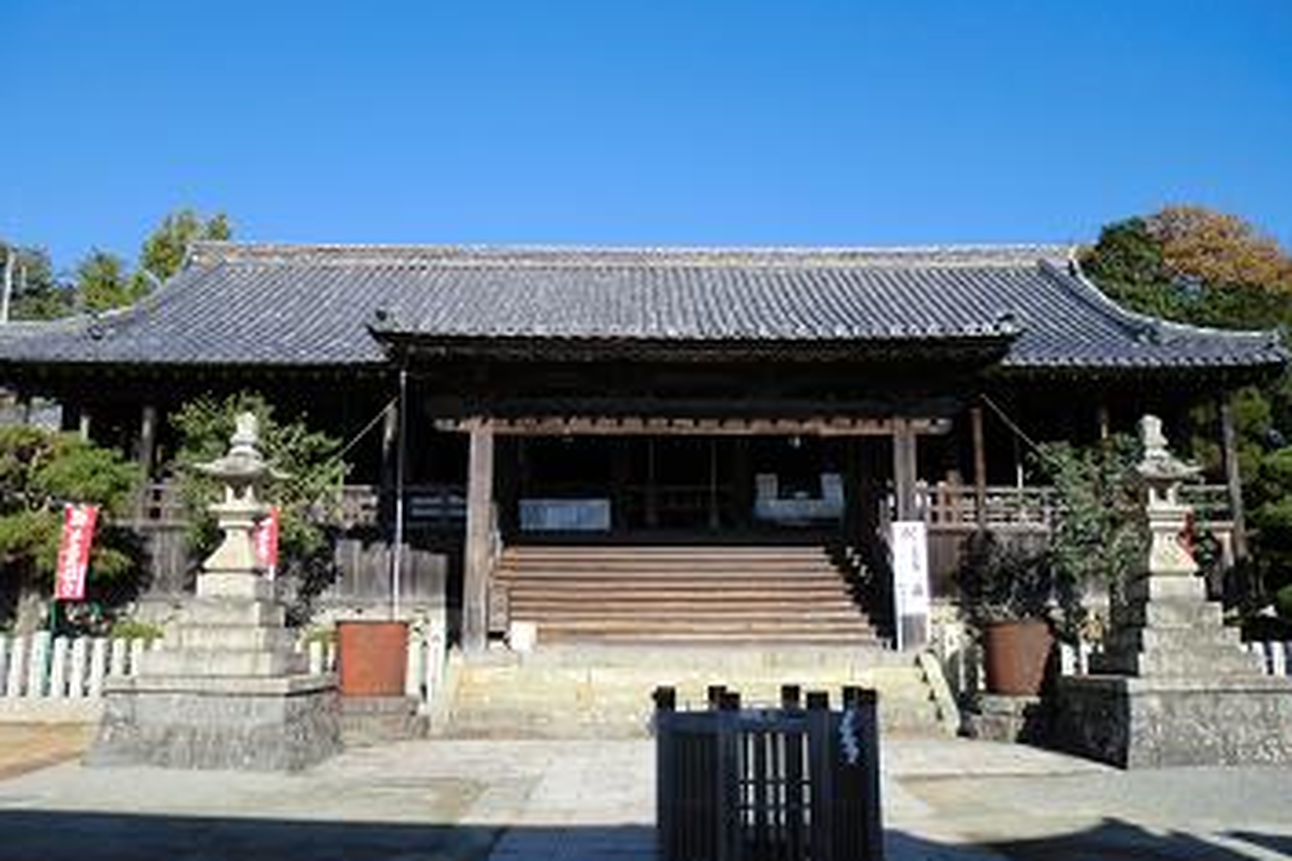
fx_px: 1041
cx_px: 659
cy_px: 423
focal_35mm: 29
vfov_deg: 45.0
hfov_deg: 63.7
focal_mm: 4.9
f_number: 3.2
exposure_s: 1/640
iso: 50
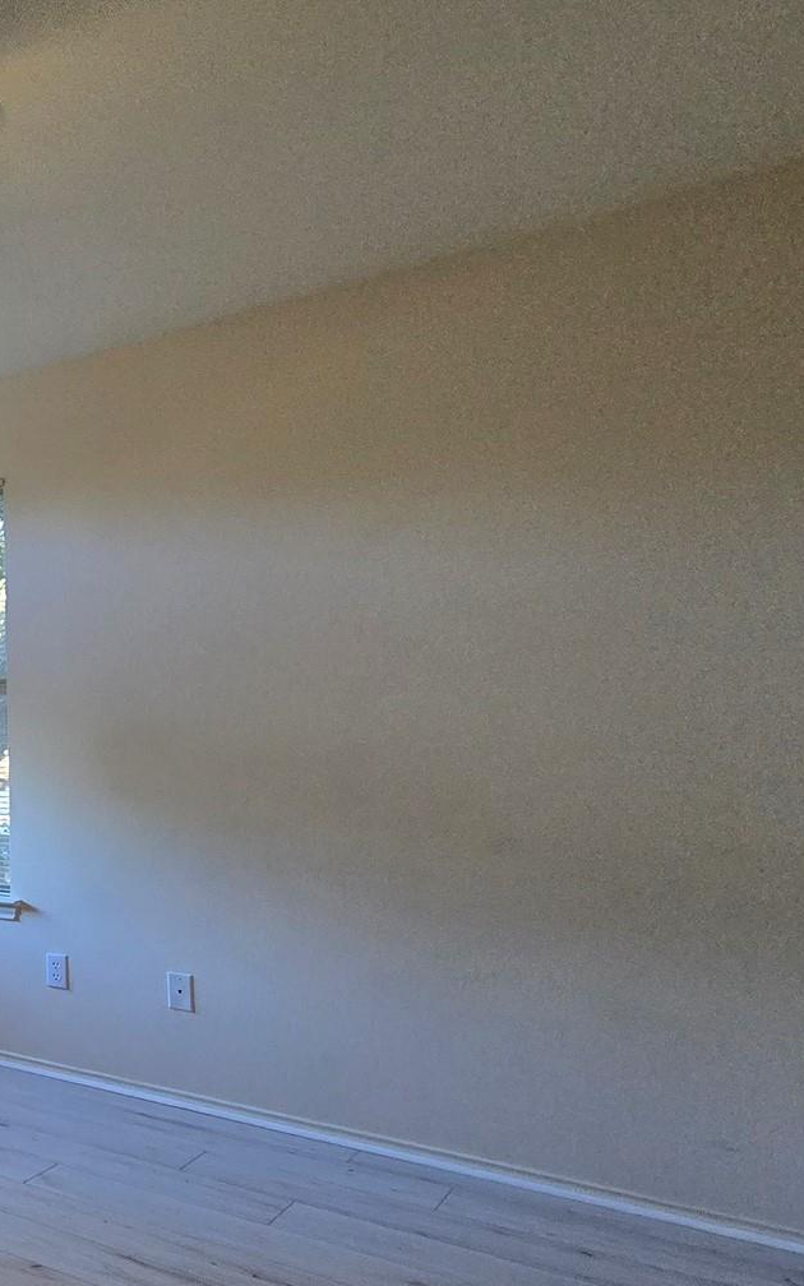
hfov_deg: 28.4
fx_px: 982
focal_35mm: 28
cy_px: 714
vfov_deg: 66.3
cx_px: -407
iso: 640
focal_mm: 2.2
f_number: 2.2
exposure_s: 1/60
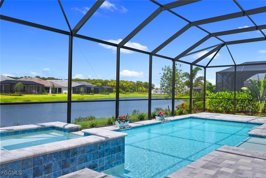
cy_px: 89
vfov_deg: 44.3
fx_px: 218
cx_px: 133
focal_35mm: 30
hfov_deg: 62.8
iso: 100
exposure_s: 1/50
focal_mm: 29.5
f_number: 9
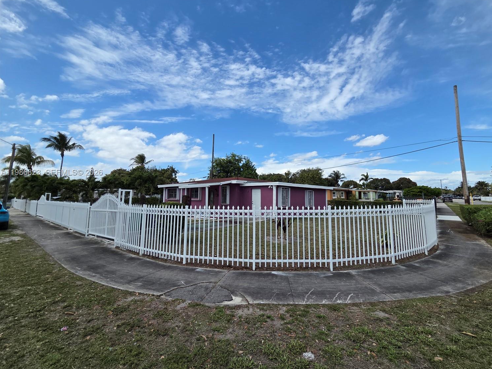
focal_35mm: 14
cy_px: 173
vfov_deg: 85.6
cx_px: 264
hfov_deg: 101.9
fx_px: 199
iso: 50
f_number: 2.2
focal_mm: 2.2
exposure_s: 1/3075
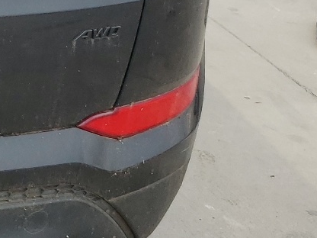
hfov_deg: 16.5
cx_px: -249
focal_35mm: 100
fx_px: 916
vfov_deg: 14.3
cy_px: -50
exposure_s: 1/2000
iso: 50
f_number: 1.5
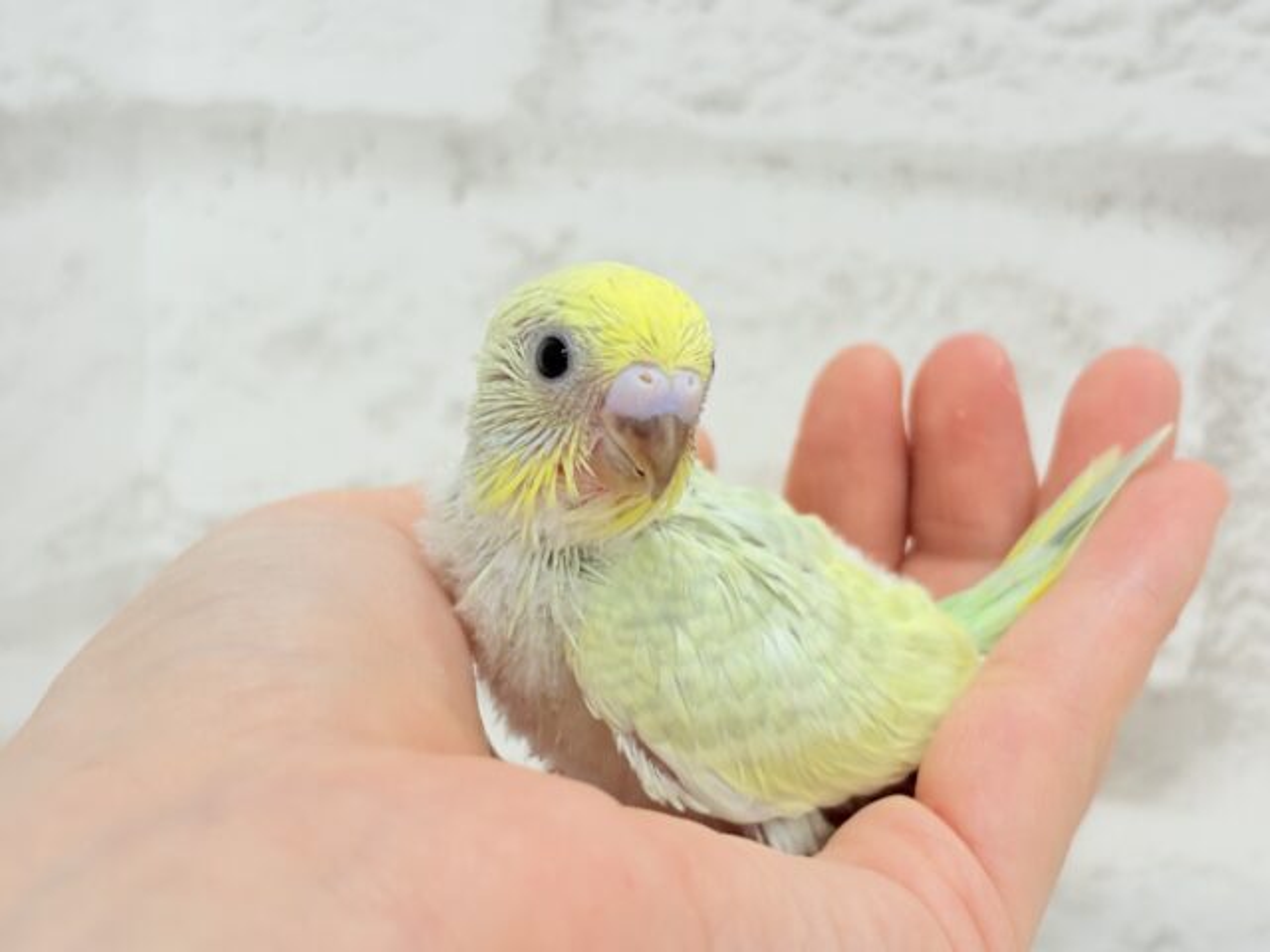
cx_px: 635
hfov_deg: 36.8
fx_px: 1908
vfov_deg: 28.0
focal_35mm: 52
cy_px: 476
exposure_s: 1/50
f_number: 1.6
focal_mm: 5.96
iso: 40
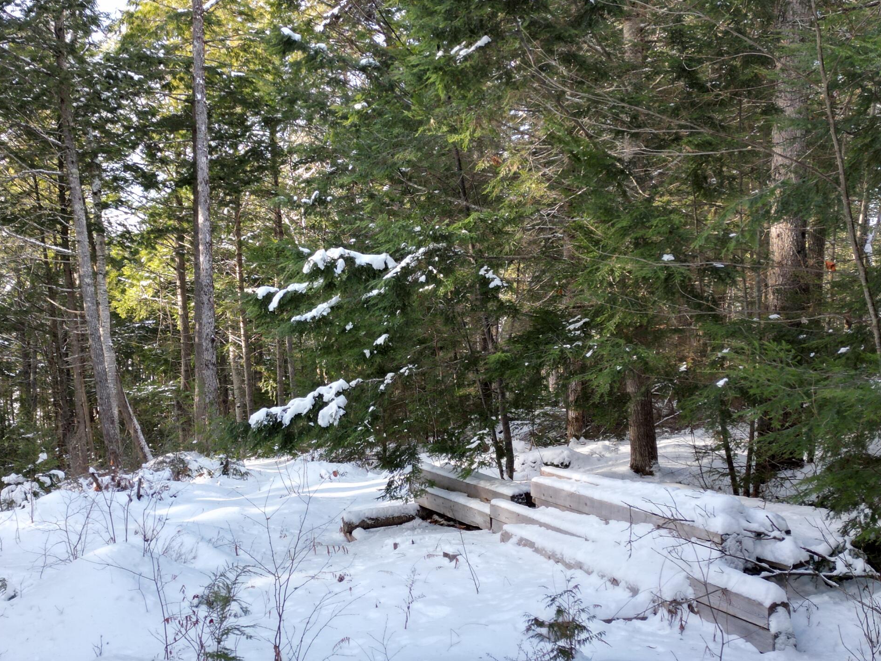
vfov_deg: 37.7
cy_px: 365
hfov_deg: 48.8
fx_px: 967
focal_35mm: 38
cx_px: 382
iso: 110
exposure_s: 1/240
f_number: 1.7
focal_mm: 6.72
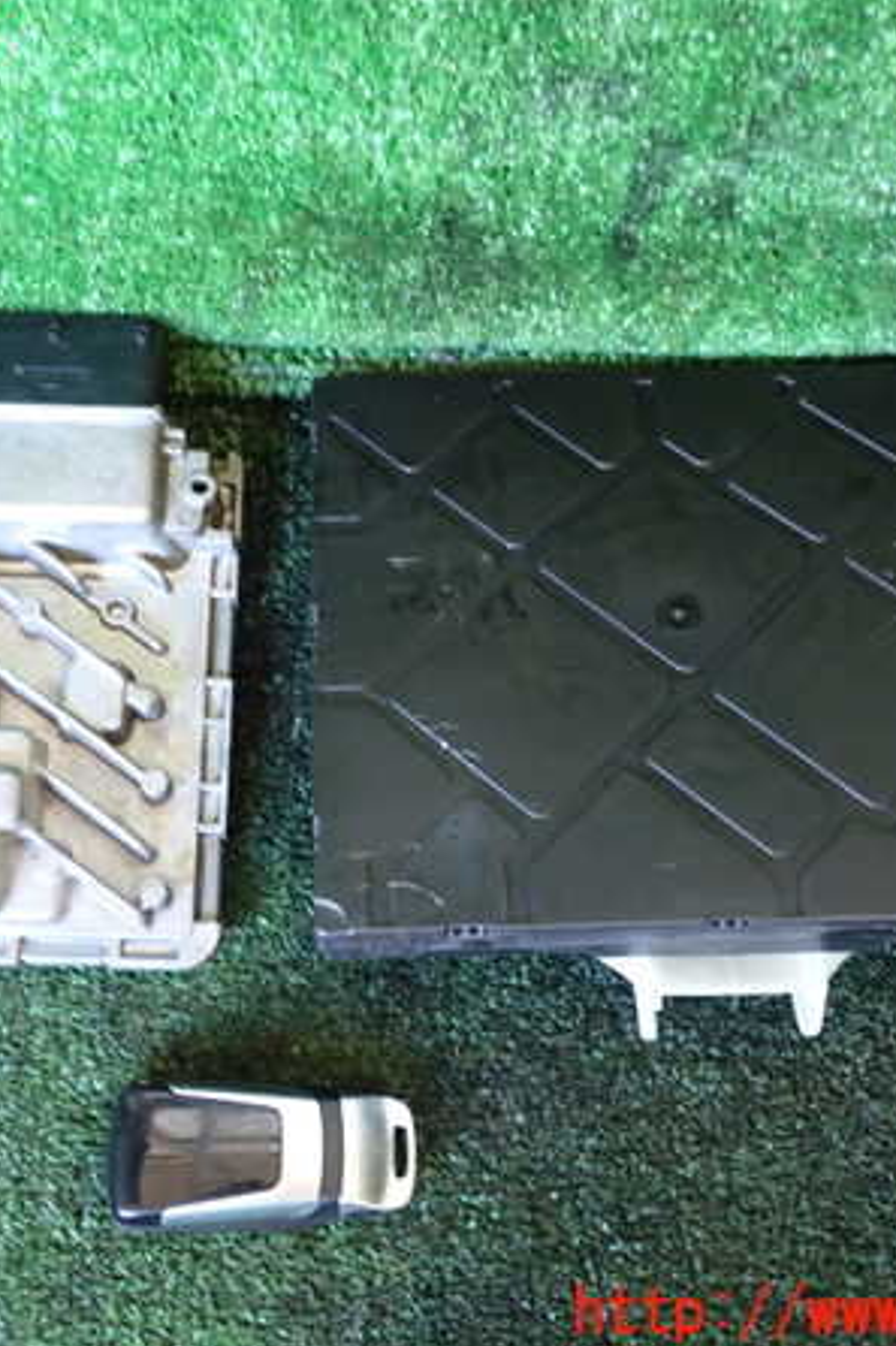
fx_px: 1569
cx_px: 350
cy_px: 673
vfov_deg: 46.4
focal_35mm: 42
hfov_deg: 31.8
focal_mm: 5.4
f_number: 2.3
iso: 500
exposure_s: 1/30
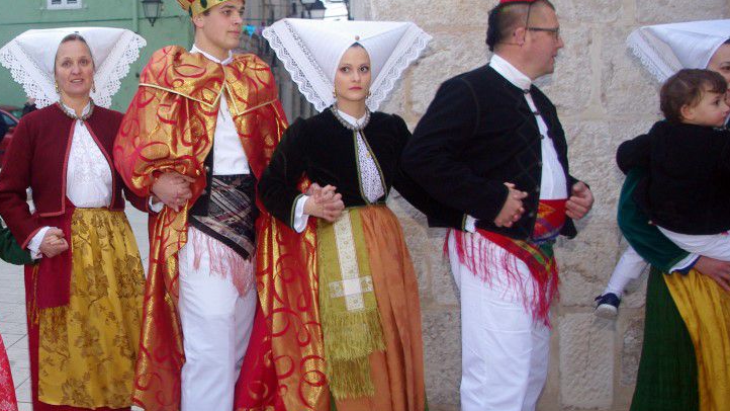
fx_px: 968
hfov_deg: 40.0
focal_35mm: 50
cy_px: 193
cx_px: 168
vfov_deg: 23.9
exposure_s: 1/40
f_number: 10
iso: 400
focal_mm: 20
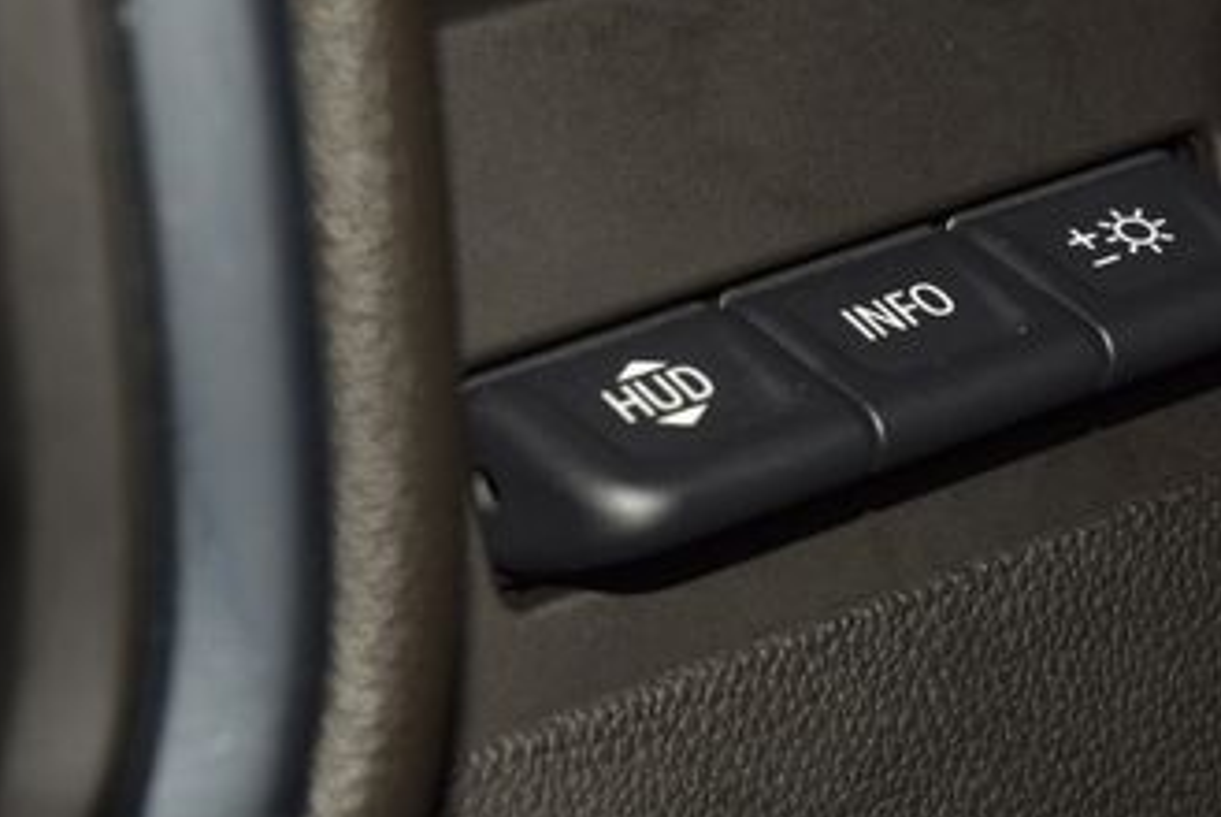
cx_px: 809
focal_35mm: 204
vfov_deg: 6.7
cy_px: 344
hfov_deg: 10.1
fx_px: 6925
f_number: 8
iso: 100
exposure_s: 1/125
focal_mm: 70
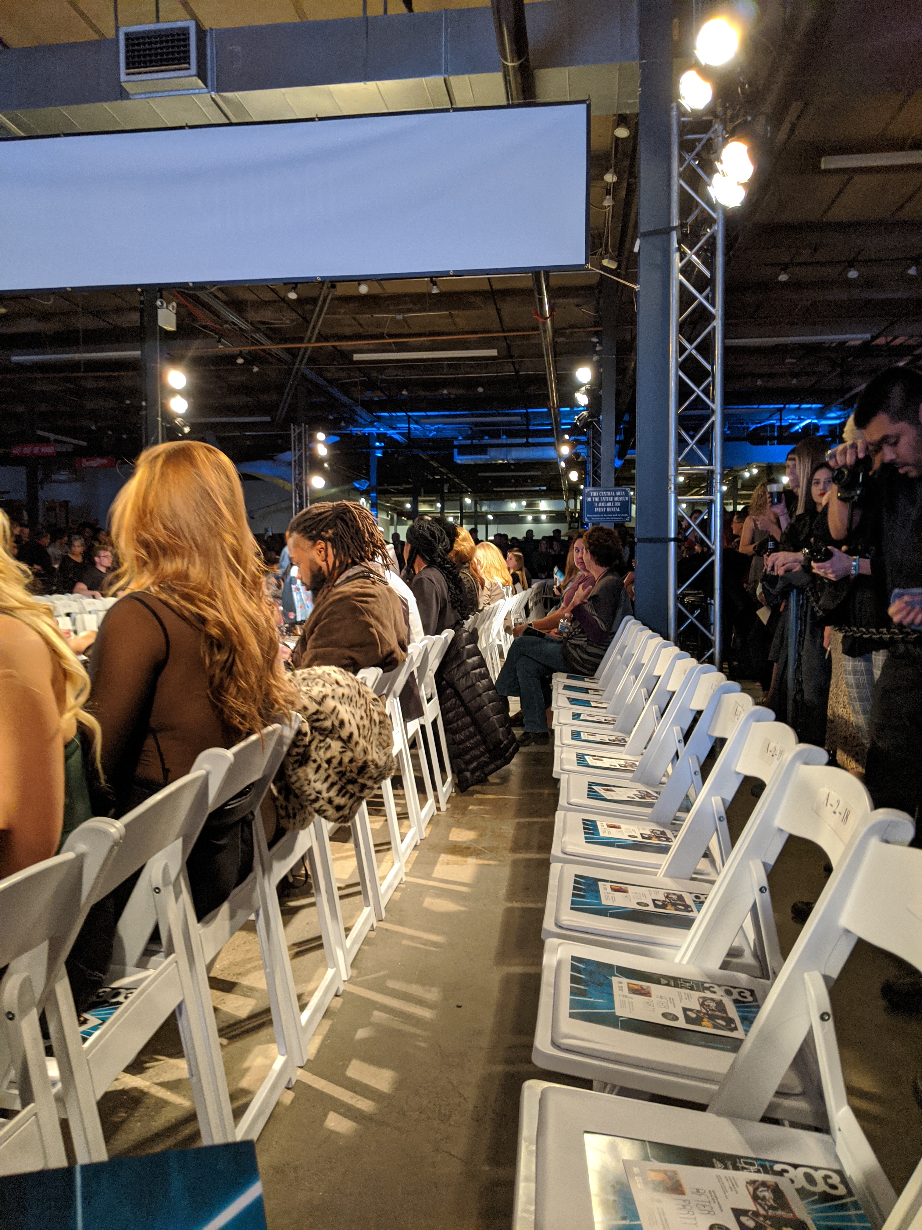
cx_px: 461
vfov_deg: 65.3
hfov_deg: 51.4
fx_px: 959
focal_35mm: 27
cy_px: 615
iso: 394
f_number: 1.8
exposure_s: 1/60
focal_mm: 4.44
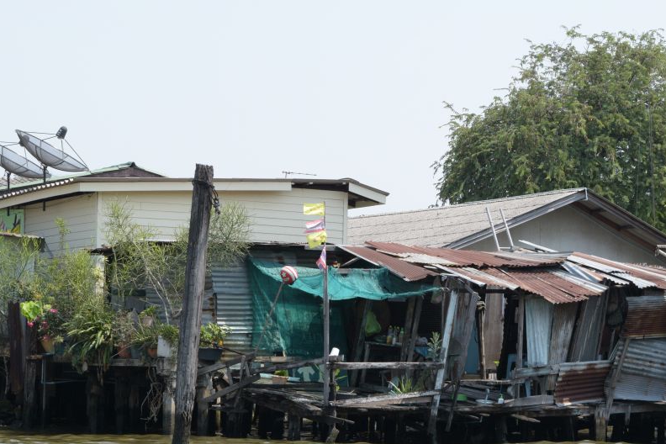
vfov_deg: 12.8
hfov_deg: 19.2
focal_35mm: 107
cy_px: 260
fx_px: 1973
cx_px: 306
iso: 400
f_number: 10
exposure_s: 1/400
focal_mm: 55
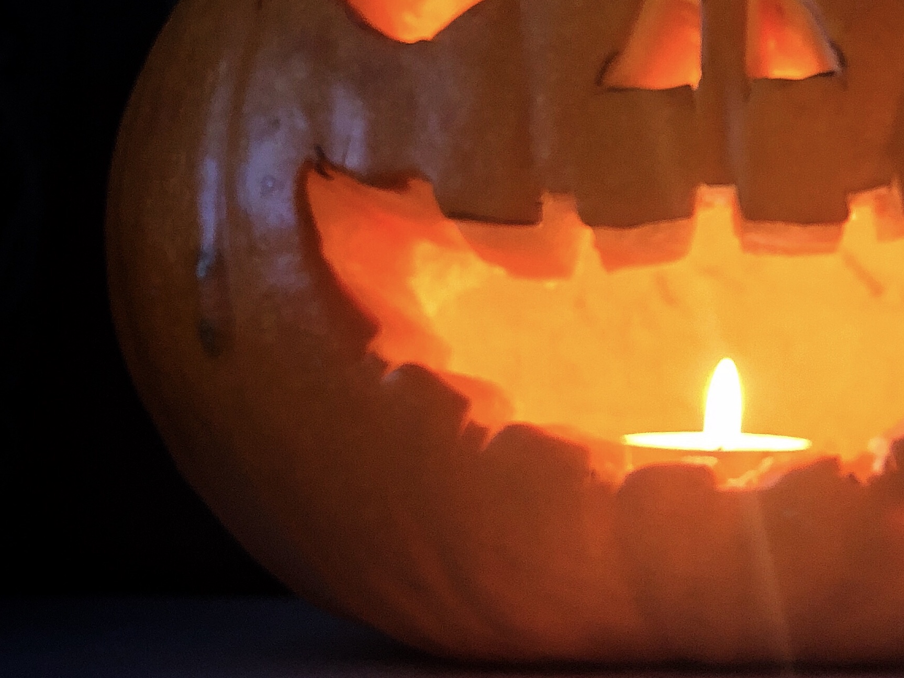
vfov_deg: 22.9
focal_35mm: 64
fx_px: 1671
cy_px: 289
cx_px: 1030
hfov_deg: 27.3
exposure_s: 1/15
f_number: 1.8
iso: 100
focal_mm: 3.99
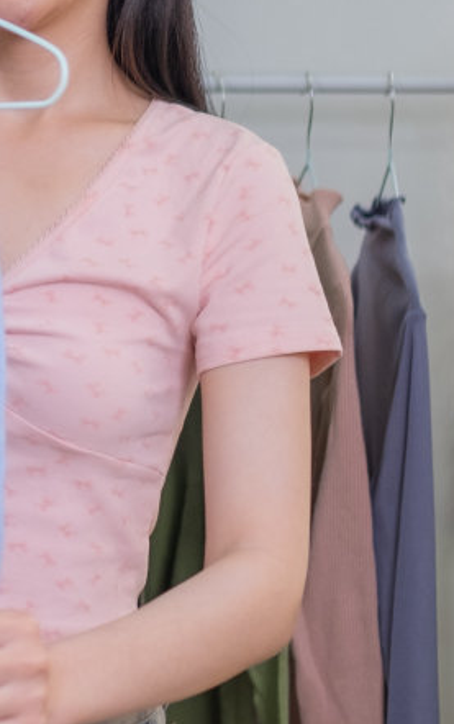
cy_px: 84
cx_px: -384
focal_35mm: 129
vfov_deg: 16.0
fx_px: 2549
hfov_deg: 9.6
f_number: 1.4
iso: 250
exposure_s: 1/320
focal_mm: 23
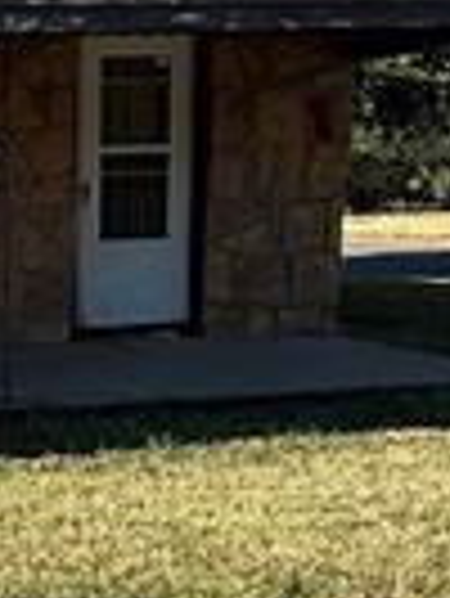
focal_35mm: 81
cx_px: -297
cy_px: 378
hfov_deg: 16.1
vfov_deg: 24.0
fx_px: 1402
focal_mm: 2.22
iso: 50
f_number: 2.2
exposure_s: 1/1017
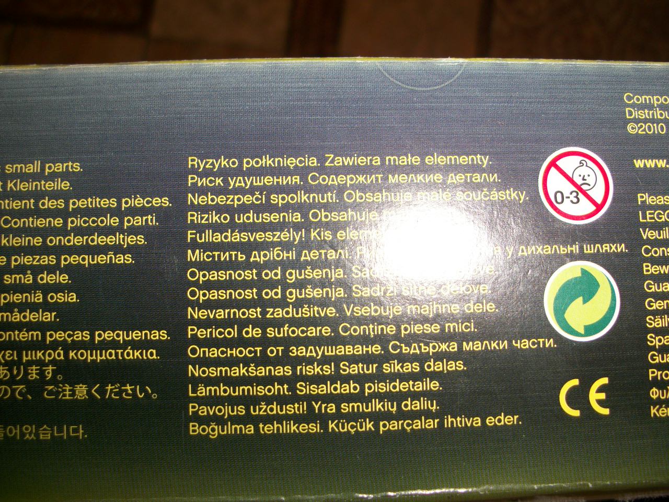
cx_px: 334
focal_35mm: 35
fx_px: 676
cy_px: 251
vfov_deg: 40.7
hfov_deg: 52.6
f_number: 3.1
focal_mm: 6.3
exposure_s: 1/30
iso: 80
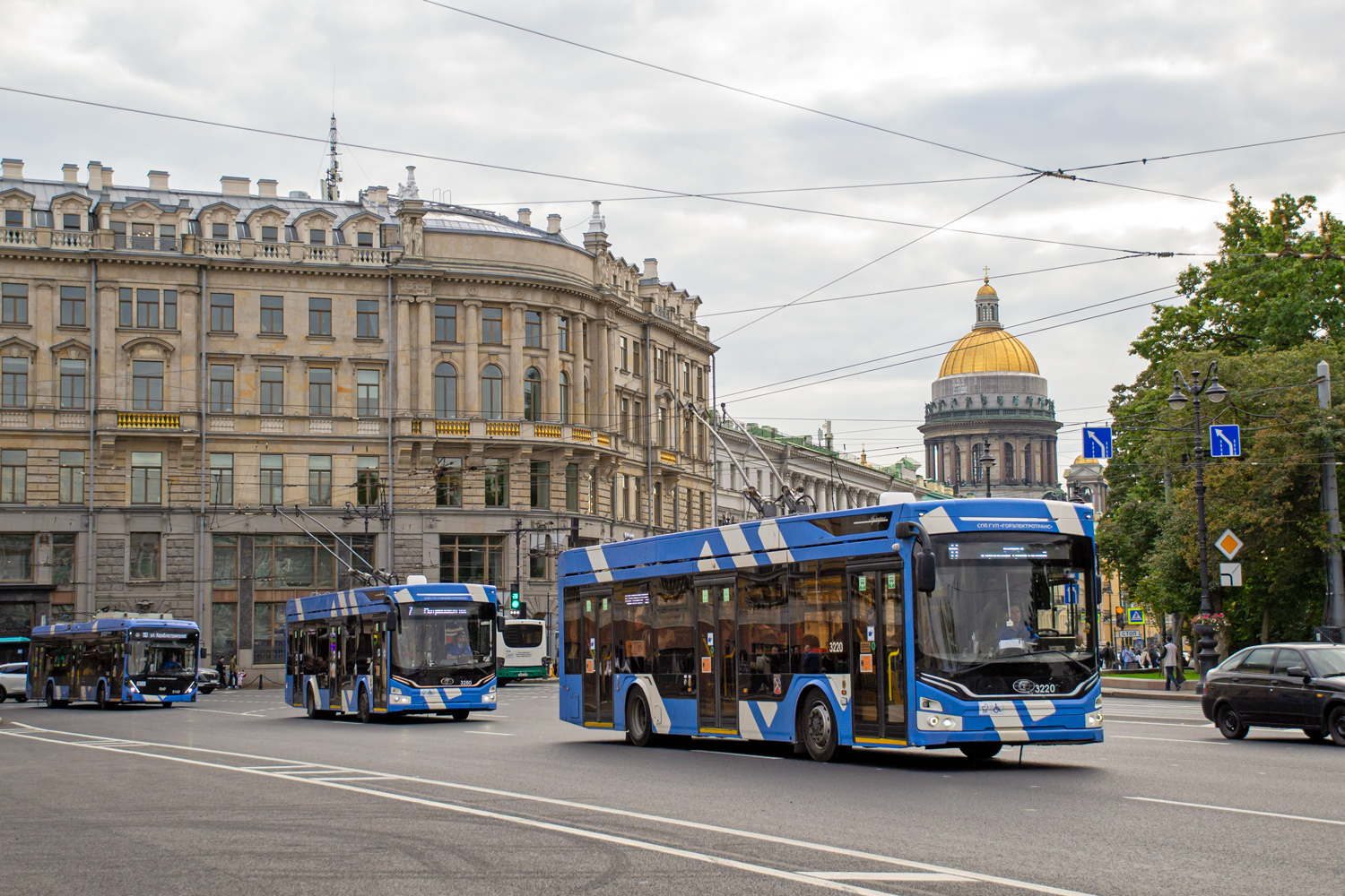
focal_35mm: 52
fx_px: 1961
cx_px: 672
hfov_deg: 37.9
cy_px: 448
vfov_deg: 25.8
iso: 400
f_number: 5
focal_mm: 35
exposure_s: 1/500
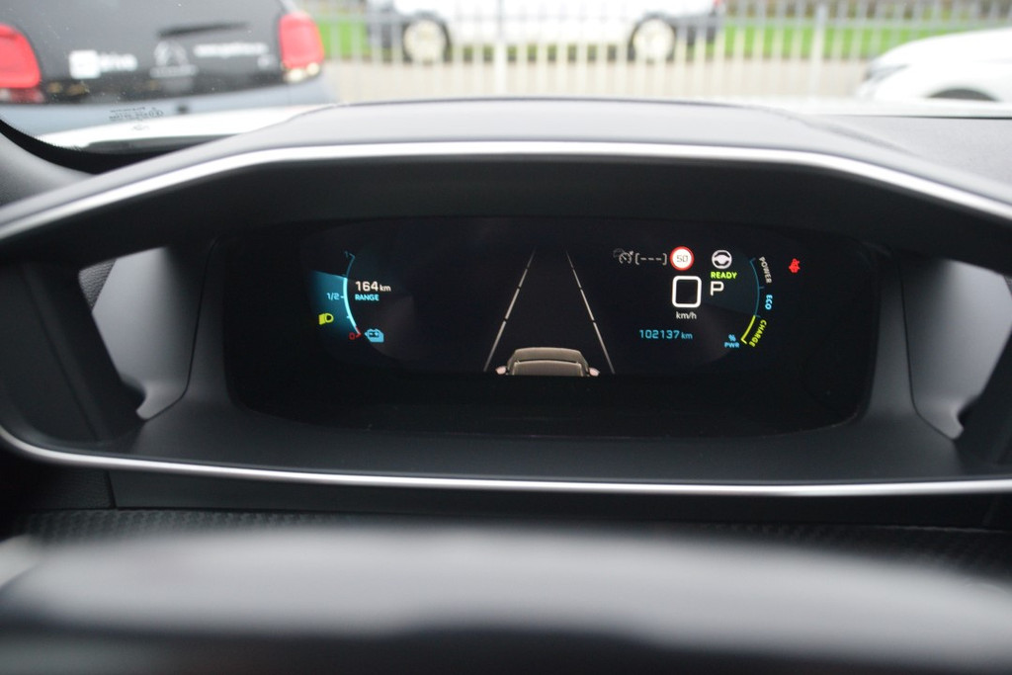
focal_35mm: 32
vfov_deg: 41.7
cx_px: 506
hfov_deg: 59.5
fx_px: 886
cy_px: 338
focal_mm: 21
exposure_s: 1/60
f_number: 3.8
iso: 2000
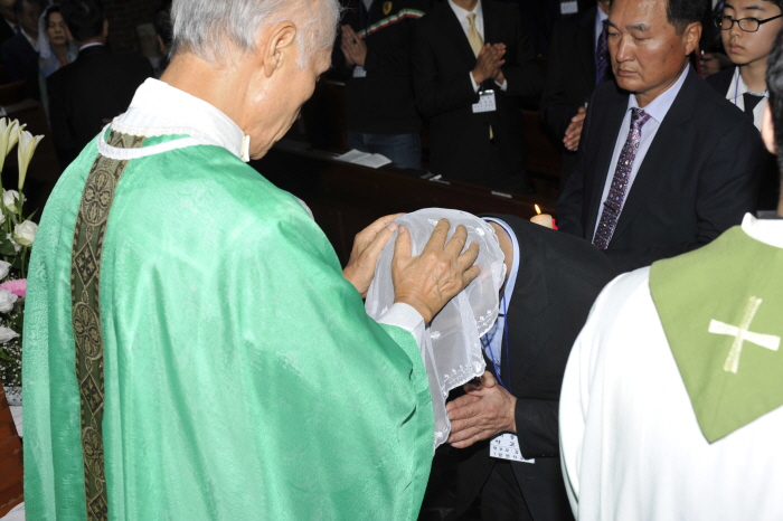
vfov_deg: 29.8
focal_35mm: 45
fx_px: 978
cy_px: 260
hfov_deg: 43.6
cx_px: 392
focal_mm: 45
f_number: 8
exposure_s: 1/60
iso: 200
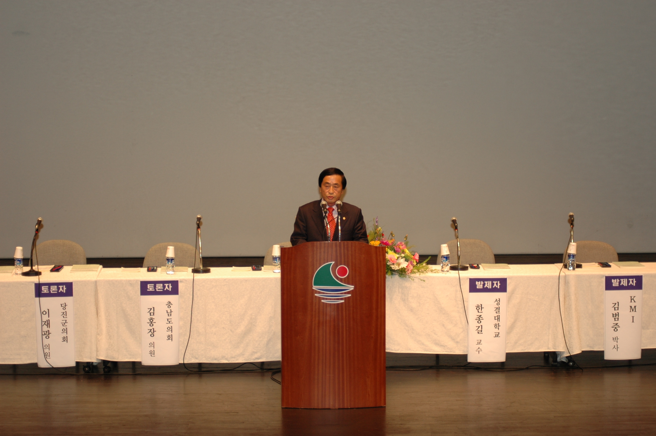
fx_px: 1911
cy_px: 218
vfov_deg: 13.0
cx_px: 328
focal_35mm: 105
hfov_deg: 19.5
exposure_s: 1/125
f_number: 4.5
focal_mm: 70
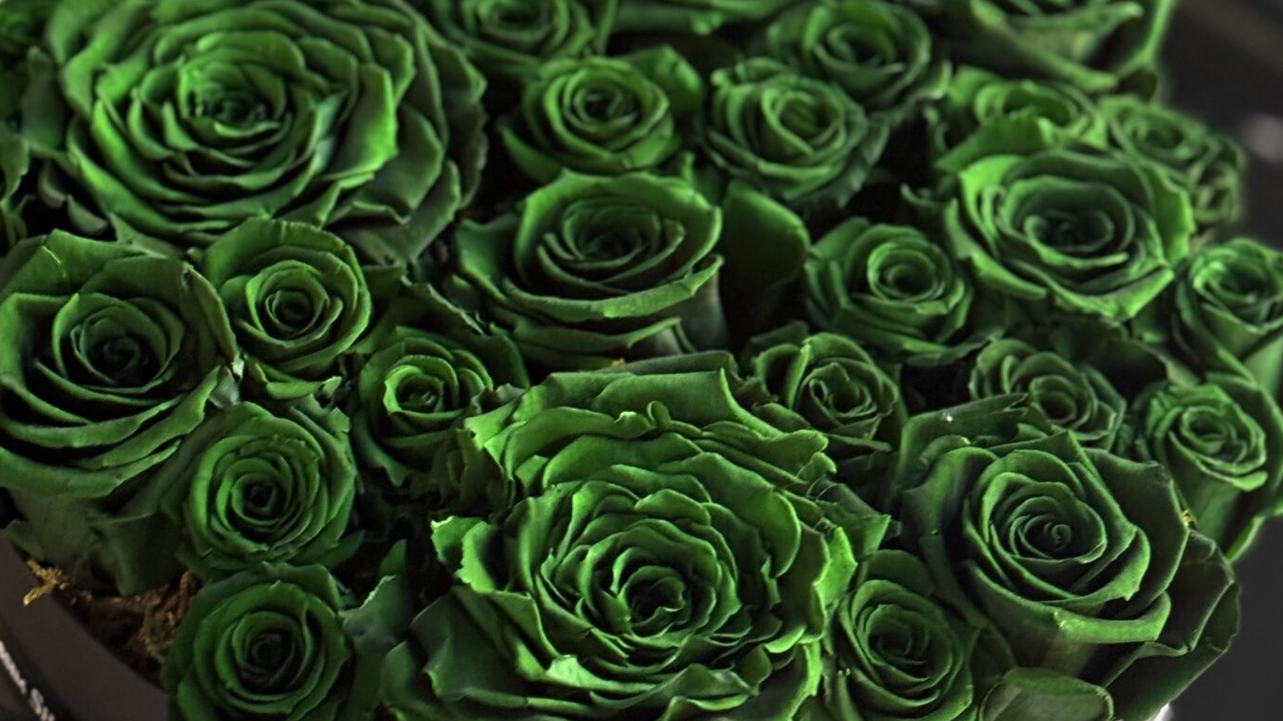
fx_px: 3334
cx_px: 672
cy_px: 429
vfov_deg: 12.3
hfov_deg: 21.8
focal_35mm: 98
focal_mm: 6.76
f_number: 1.78
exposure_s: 1/60
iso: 160
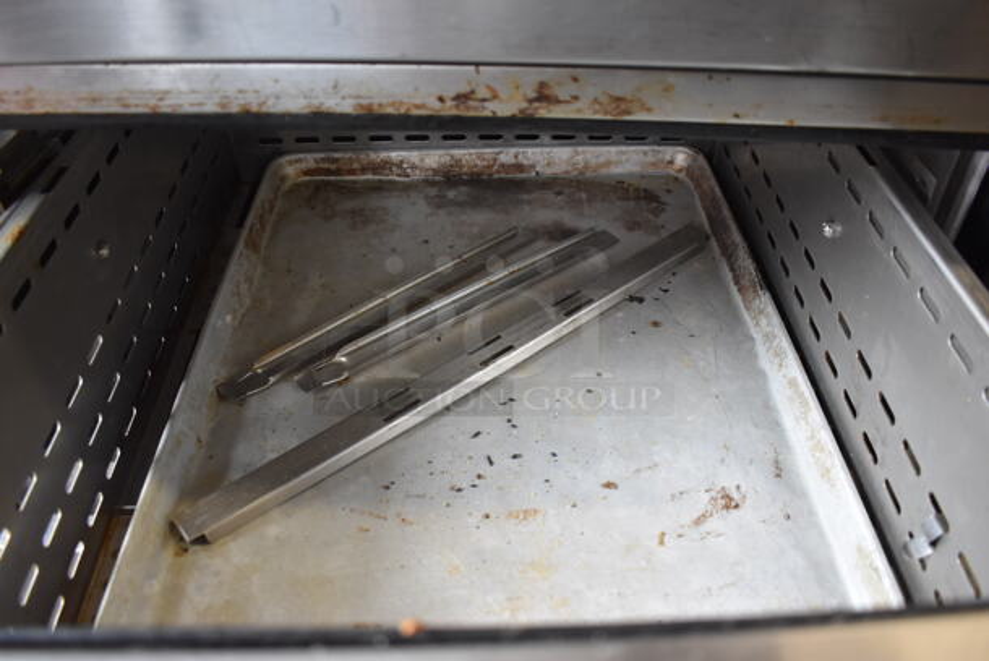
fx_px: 742
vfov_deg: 48.0
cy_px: 330
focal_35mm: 27
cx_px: 494
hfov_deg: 67.3
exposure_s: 1/125
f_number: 3.5
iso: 1400
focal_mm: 18
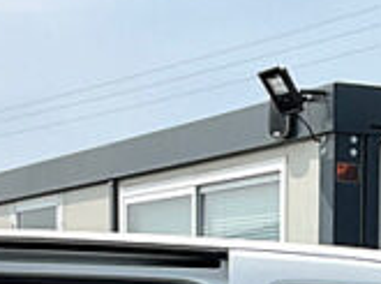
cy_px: 529
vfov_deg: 9.9
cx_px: 337
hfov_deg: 13.9
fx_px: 1549
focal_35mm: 141
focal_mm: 3
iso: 25
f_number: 1.8
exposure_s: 1/1534
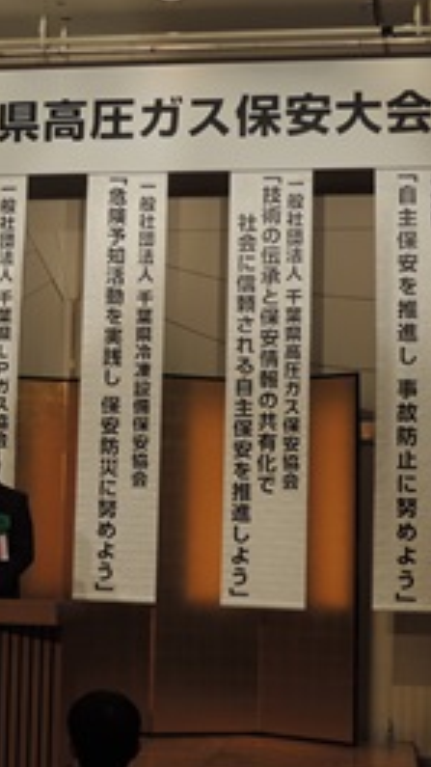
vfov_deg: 28.6
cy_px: 382
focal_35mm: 74
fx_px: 1504
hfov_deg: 16.2
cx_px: 78
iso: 110
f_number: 3.7
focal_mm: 9
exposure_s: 1/60
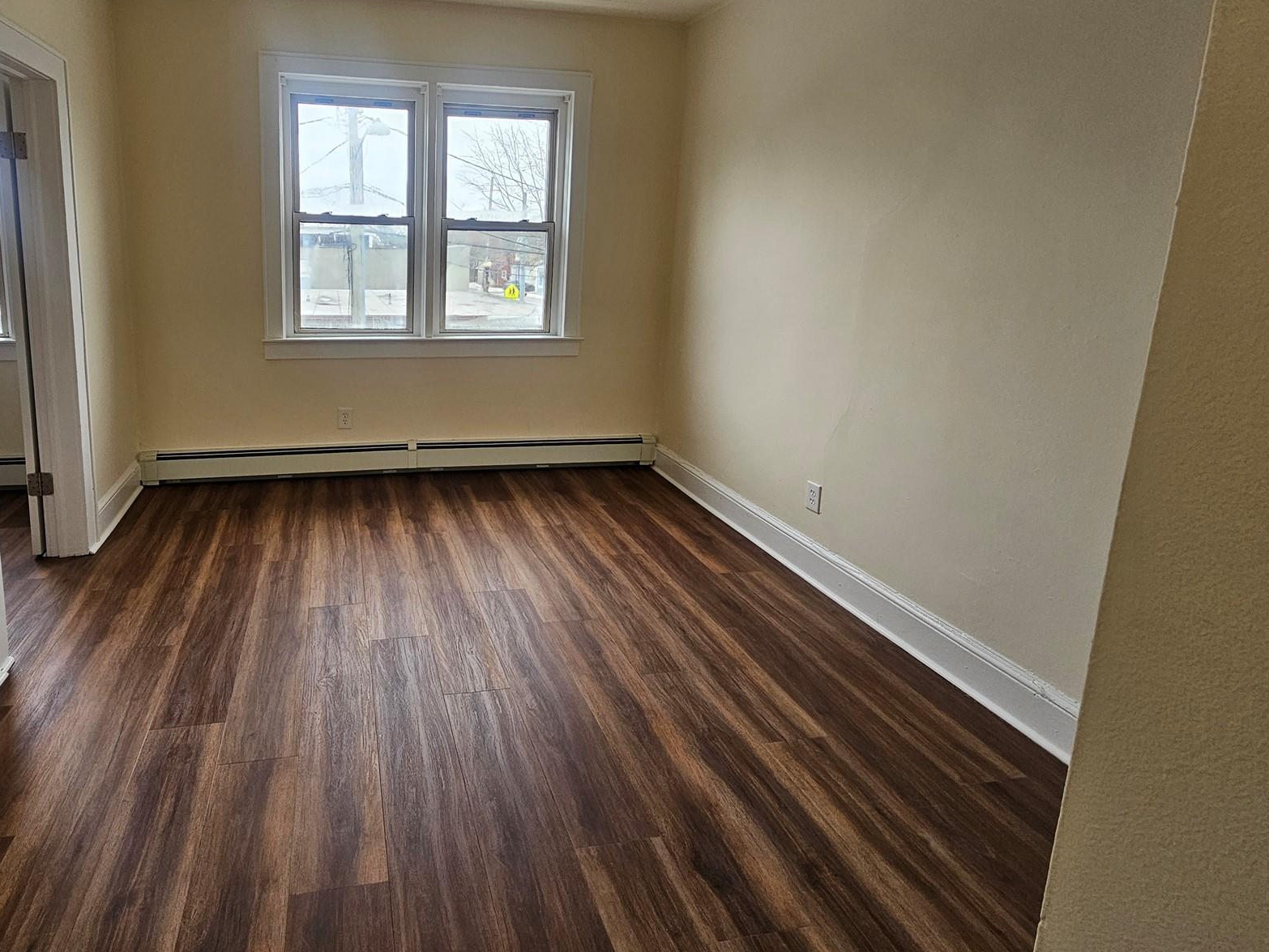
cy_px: 381
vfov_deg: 73.9
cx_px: 449
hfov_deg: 88.5
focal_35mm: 17
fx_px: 623
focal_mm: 2.2
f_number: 2.2
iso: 80
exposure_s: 1/60
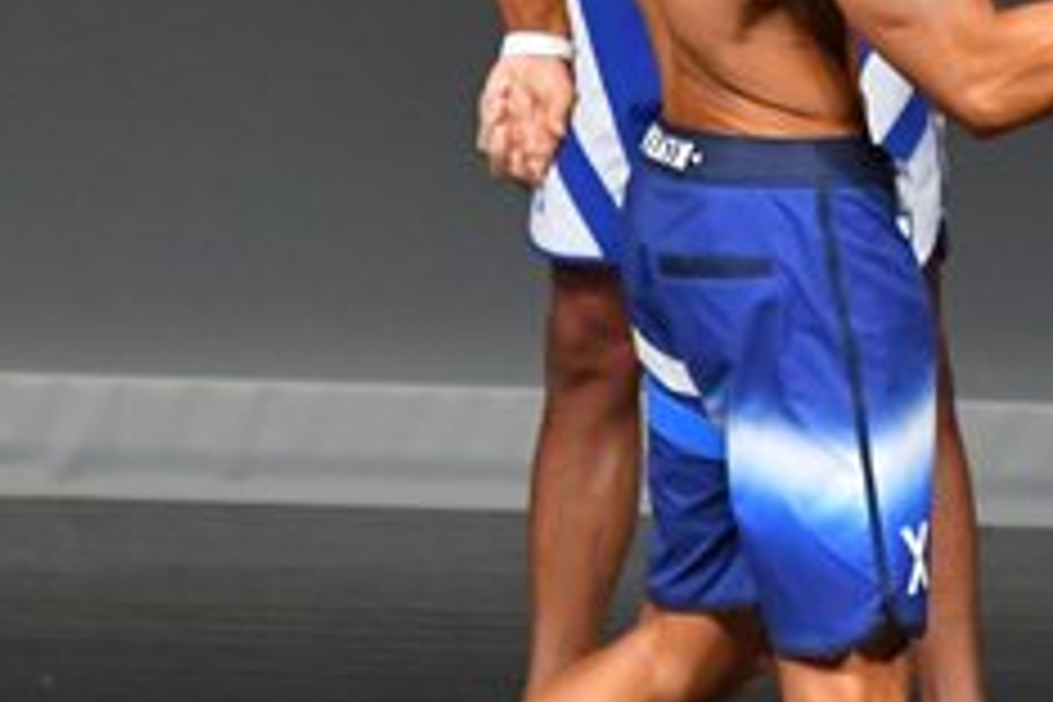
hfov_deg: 2.0
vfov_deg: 1.3
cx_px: 902
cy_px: -36
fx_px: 30505
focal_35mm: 1043
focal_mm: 210
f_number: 5.6
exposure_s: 1/400
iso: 4000
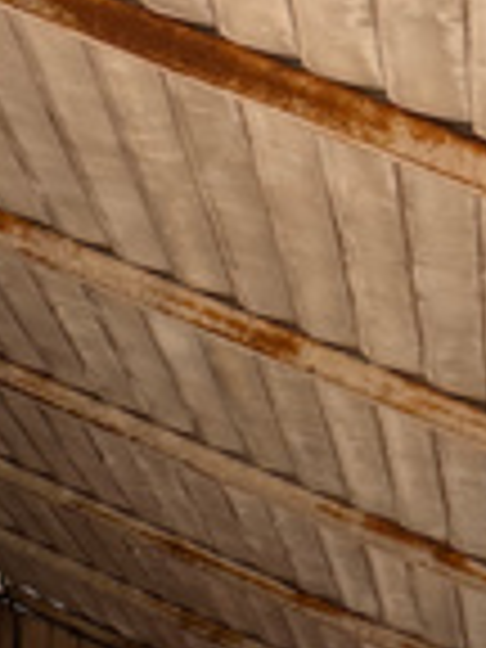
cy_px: 1386
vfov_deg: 12.9
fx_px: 2396
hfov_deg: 11.4
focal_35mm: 128
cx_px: -32
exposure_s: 1/2703
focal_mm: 6.76
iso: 80
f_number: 1.78
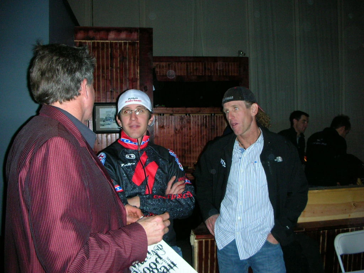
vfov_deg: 40.7
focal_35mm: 35
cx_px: 182
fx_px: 368
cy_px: 136
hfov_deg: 52.6
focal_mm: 5.8
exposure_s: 1/60.1
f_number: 3
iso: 184
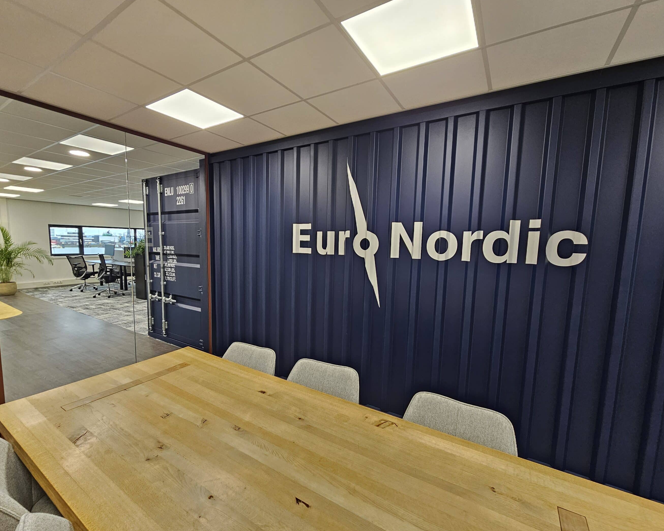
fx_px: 275
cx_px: 321
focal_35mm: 14
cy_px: 272
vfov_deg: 88.0
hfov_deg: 100.7
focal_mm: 2.2
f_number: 2.2
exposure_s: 1/50
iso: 125
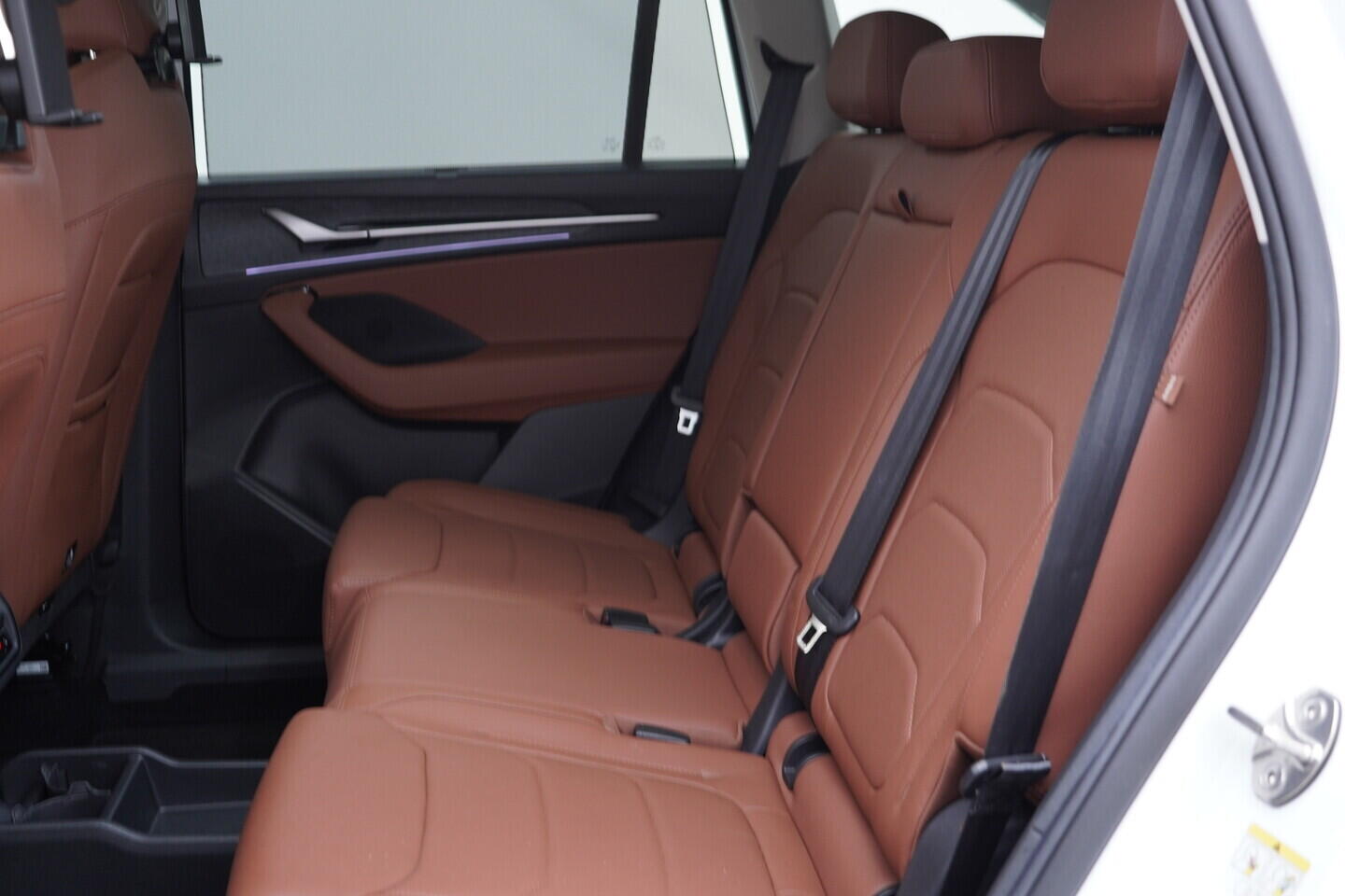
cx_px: 672
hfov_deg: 53.1
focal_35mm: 36
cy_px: 448
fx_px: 1345
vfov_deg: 36.9
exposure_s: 1/40
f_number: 2.8
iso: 320
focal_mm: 24
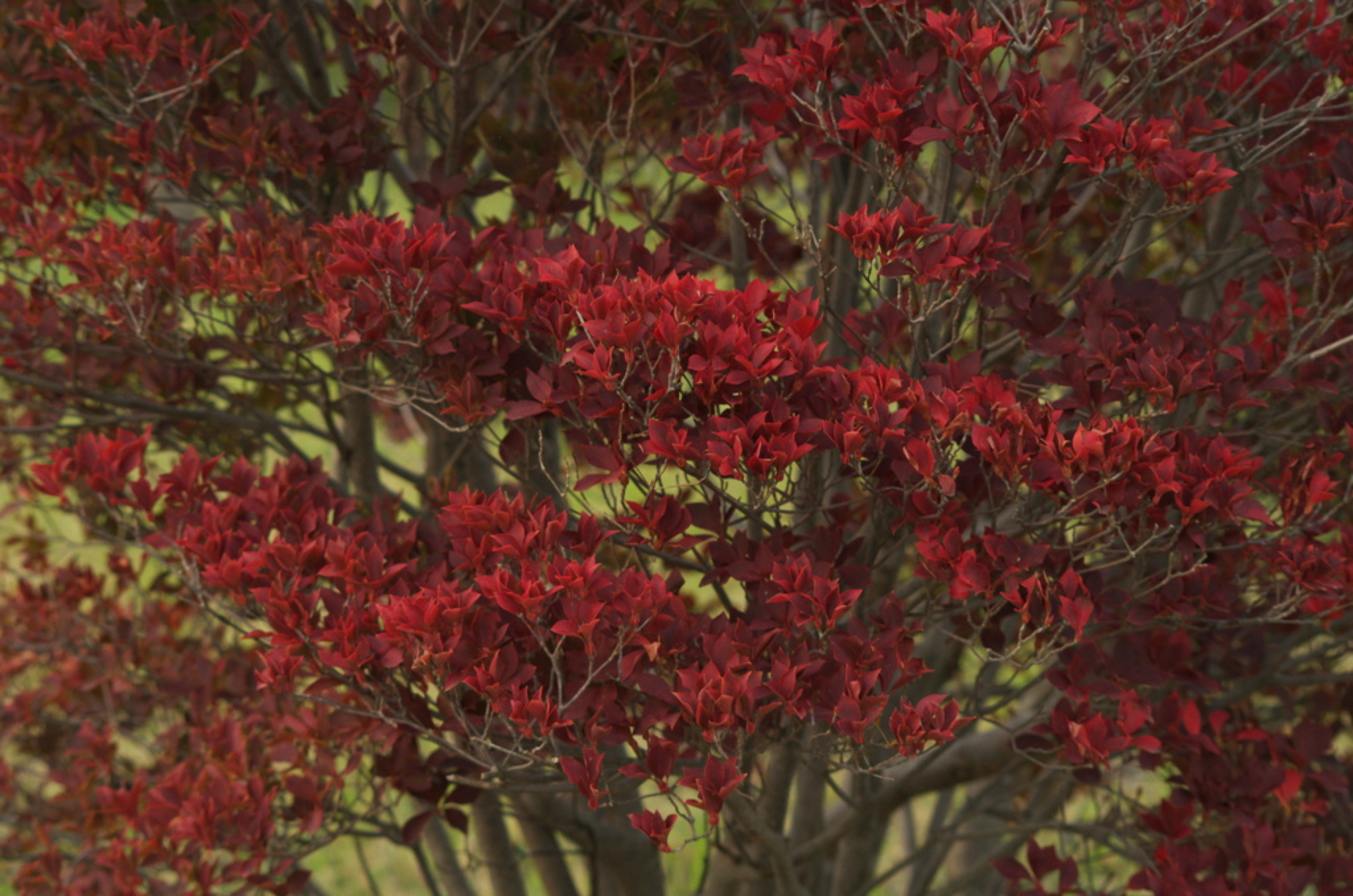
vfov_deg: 13.0
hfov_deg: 19.5
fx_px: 3938
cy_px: 448
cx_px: 676
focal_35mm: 105
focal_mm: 70
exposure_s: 1/125
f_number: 5.6
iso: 1600
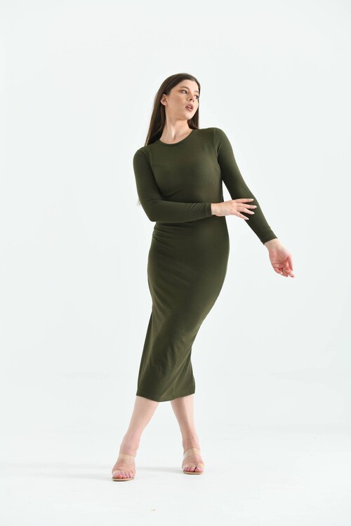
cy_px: 263
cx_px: 176
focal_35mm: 75
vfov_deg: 27.0
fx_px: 1097
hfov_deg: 18.2
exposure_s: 1/125
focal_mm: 75
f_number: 5.6
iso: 100
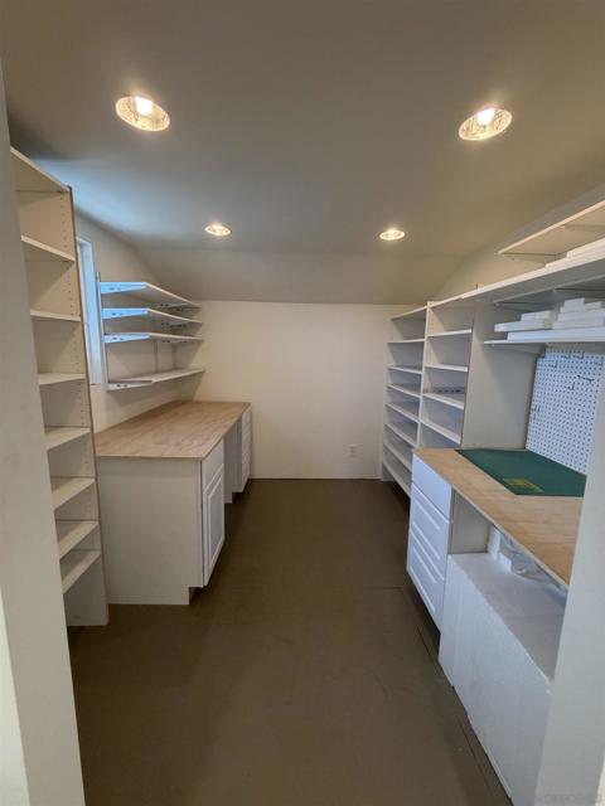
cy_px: 403
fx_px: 326
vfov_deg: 102.1
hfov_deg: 85.7
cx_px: 302
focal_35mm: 14
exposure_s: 1/120
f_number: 2.2
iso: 320
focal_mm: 2.22
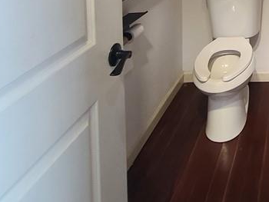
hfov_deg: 39.4
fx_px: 295
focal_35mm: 38
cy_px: -78
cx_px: 301
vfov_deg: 28.7
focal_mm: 2.2
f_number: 2.2
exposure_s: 1/30
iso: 400
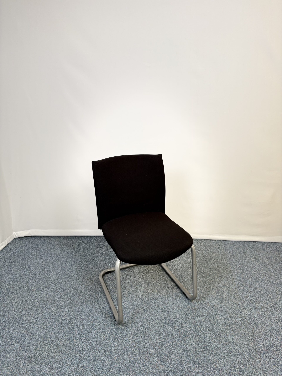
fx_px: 282
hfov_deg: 53.1
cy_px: 188
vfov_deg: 67.3
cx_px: 141
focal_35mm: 26
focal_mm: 5.96
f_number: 1.6
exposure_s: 1/122
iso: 100
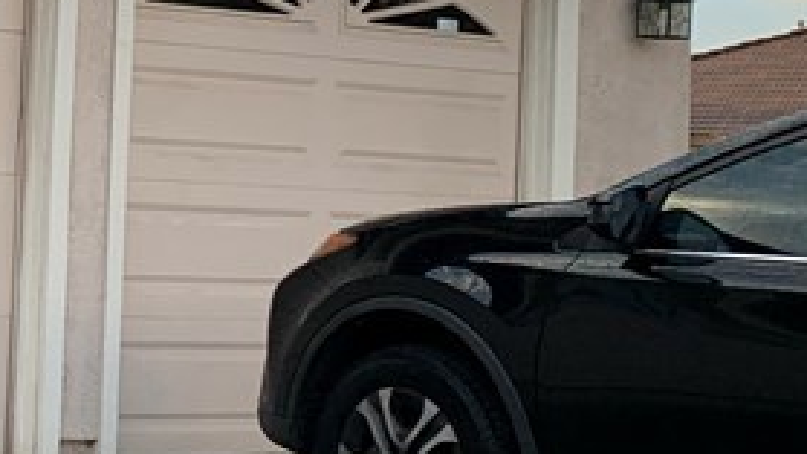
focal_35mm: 104
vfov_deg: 11.6
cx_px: -457
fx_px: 2226
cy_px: 119
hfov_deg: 18.0
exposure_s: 1/212
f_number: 1.8
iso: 25
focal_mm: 4.25
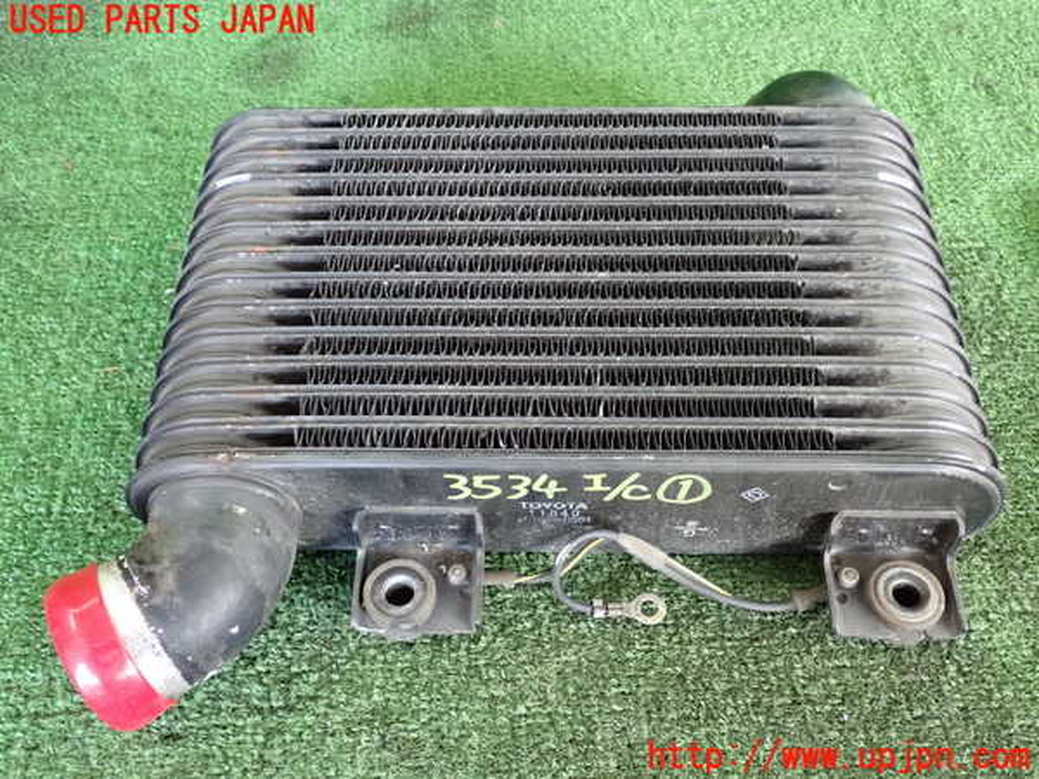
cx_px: 520
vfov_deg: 37.7
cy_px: 390
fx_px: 1141
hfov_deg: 49.0
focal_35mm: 38
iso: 1250
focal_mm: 6.83
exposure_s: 1/125
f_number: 2.7
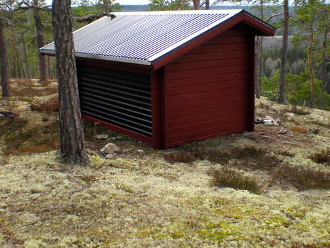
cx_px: 173
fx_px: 477
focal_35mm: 50
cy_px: 86
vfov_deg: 29.0
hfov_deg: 38.2
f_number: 4.6
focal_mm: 6.3
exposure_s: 1/149
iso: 64
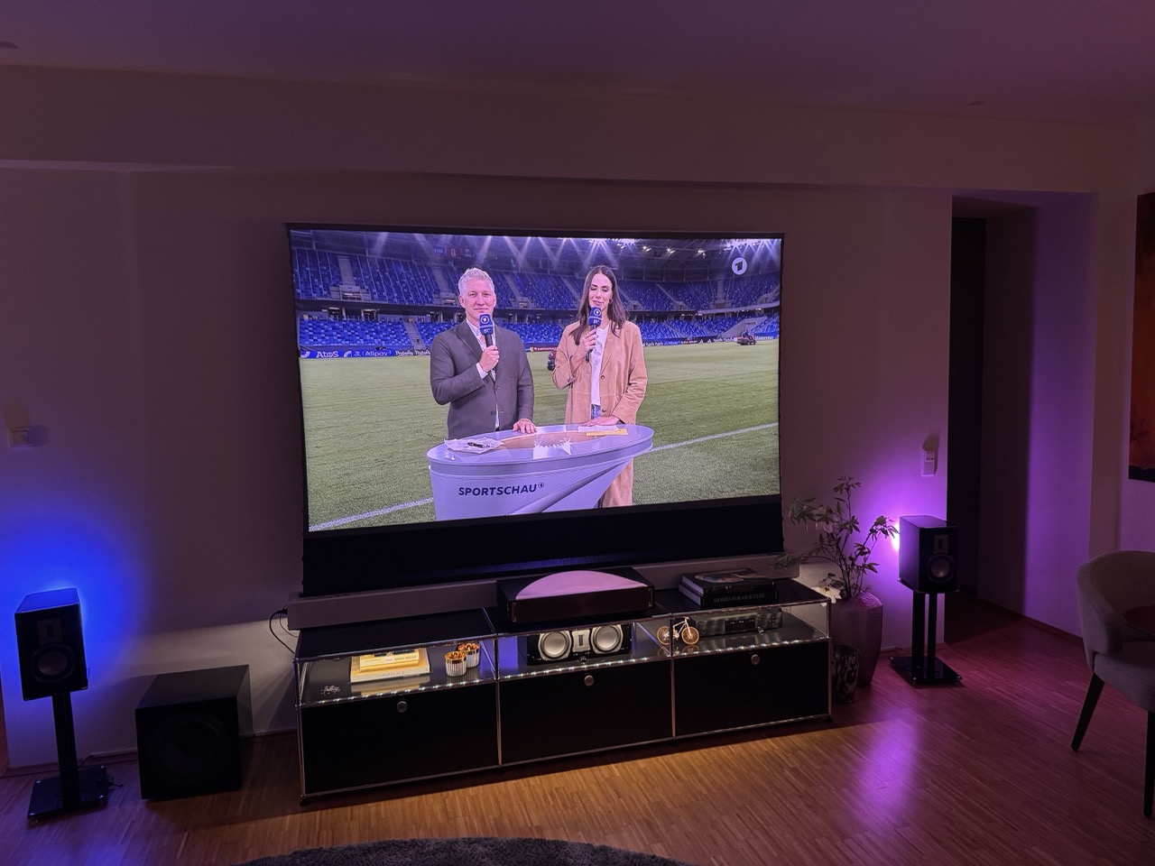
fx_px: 801
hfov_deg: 71.6
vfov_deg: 56.8
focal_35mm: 24
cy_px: 433
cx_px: 578
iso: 250
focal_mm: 6.76
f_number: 1.78
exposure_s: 1/60
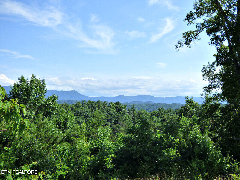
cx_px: 120
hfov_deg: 43.9
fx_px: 298
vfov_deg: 33.6
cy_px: 90
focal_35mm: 43
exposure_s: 1/1600
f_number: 3.6
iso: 160
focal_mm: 7.37
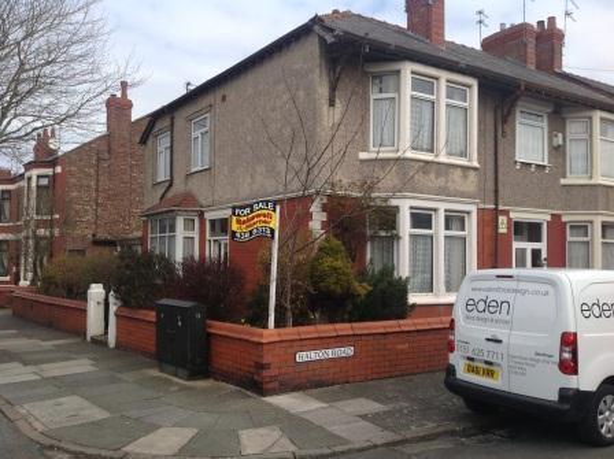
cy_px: 230
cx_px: 307
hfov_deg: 52.7
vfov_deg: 40.6
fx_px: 620
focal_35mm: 35
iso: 50
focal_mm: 4.28
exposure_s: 1/1681
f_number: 2.4
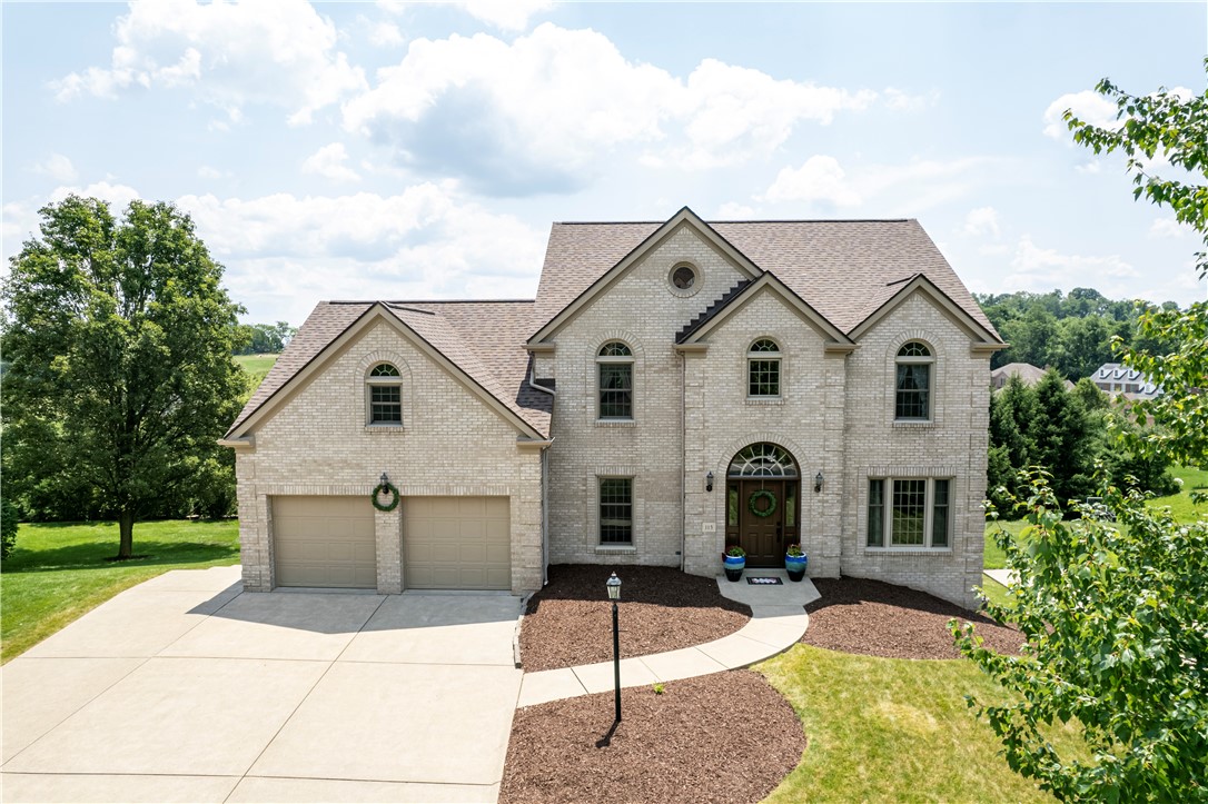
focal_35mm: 22
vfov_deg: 57.2
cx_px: 604
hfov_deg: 78.6
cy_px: 402
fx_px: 738
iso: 100
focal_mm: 8.38
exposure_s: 1/1000
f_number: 2.8
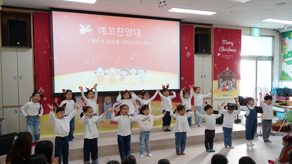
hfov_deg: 58.0
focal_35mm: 34
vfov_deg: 34.6
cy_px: 94
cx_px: 147
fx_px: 263
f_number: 7.1
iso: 2500
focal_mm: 32
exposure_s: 1/160
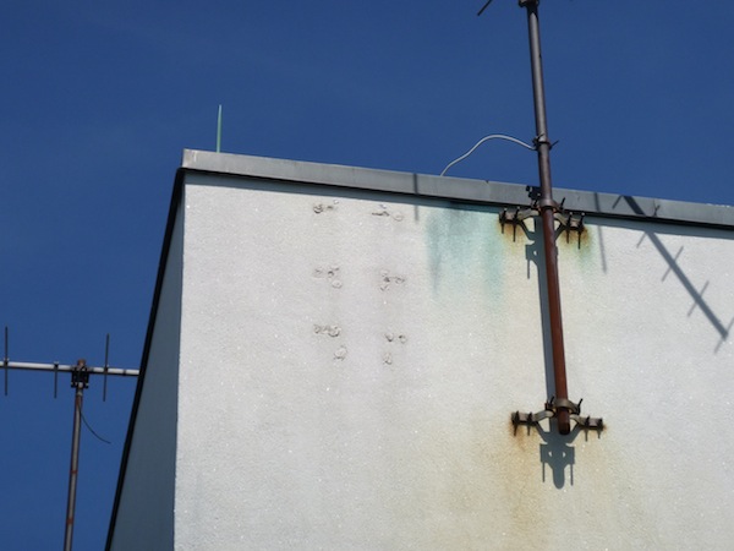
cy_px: 276
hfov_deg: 17.1
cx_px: 367
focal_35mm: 115
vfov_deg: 12.9
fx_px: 2438
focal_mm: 18
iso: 100
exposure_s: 1/500
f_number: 5.7
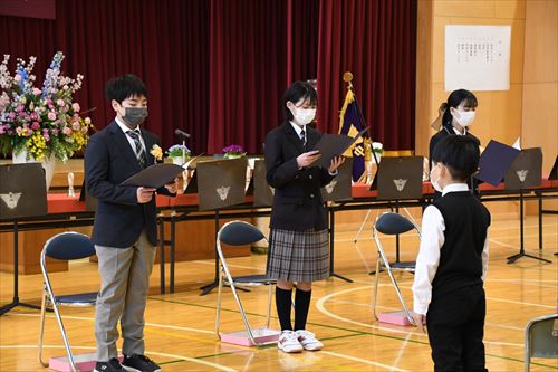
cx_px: 279
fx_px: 1348
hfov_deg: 23.4
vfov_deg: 15.7
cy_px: 186
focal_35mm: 87
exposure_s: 1/100
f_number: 4.8
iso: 2500
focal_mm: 58
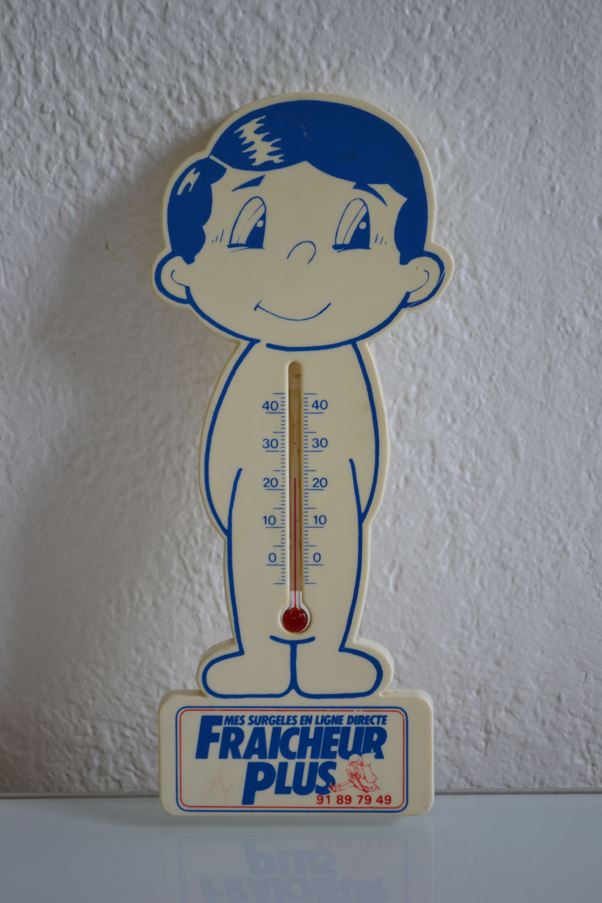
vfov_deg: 28.1
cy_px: 452
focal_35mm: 72
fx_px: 1806
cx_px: 301
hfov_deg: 18.9
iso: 400
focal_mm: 48
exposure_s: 1/40
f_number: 5.3
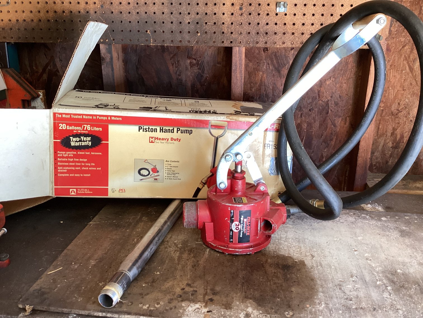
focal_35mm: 31
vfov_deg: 45.4
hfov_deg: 58.3
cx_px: 212
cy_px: 159
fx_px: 379
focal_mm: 3.3
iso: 100
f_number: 2.4
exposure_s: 1/50
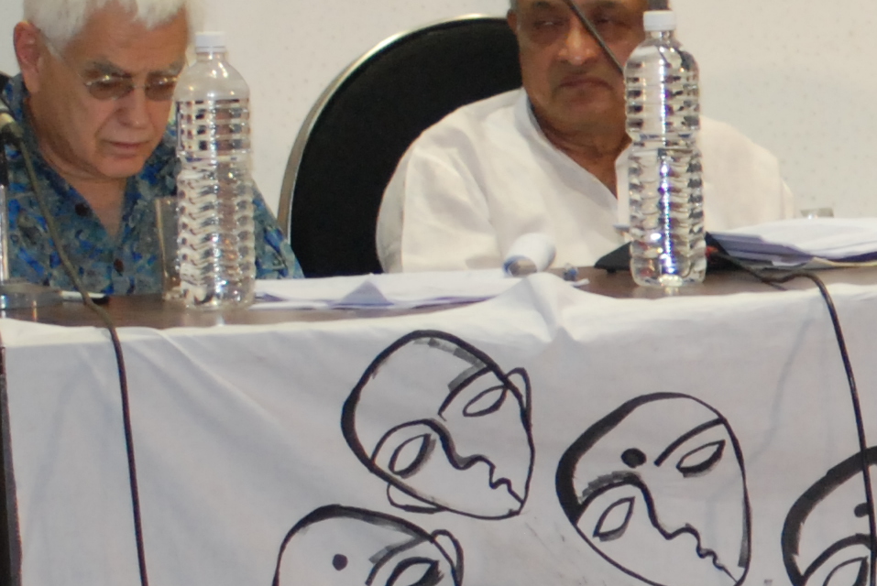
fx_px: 10363
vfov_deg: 3.2
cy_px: 288
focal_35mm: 425
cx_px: 1628
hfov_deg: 4.8
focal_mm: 70
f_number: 5
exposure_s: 1/60
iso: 800
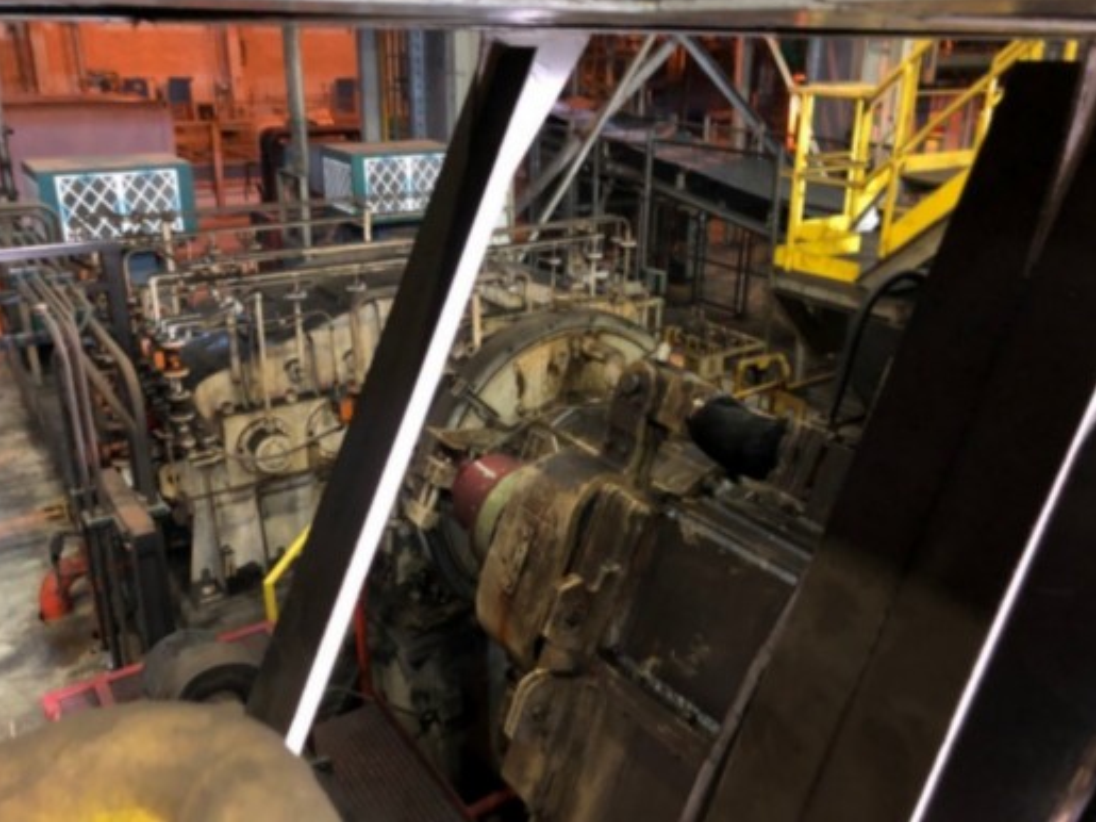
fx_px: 918
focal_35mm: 29
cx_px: 544
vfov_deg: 48.2
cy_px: 398
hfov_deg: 61.7
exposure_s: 1/4
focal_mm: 4
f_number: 1.8
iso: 125
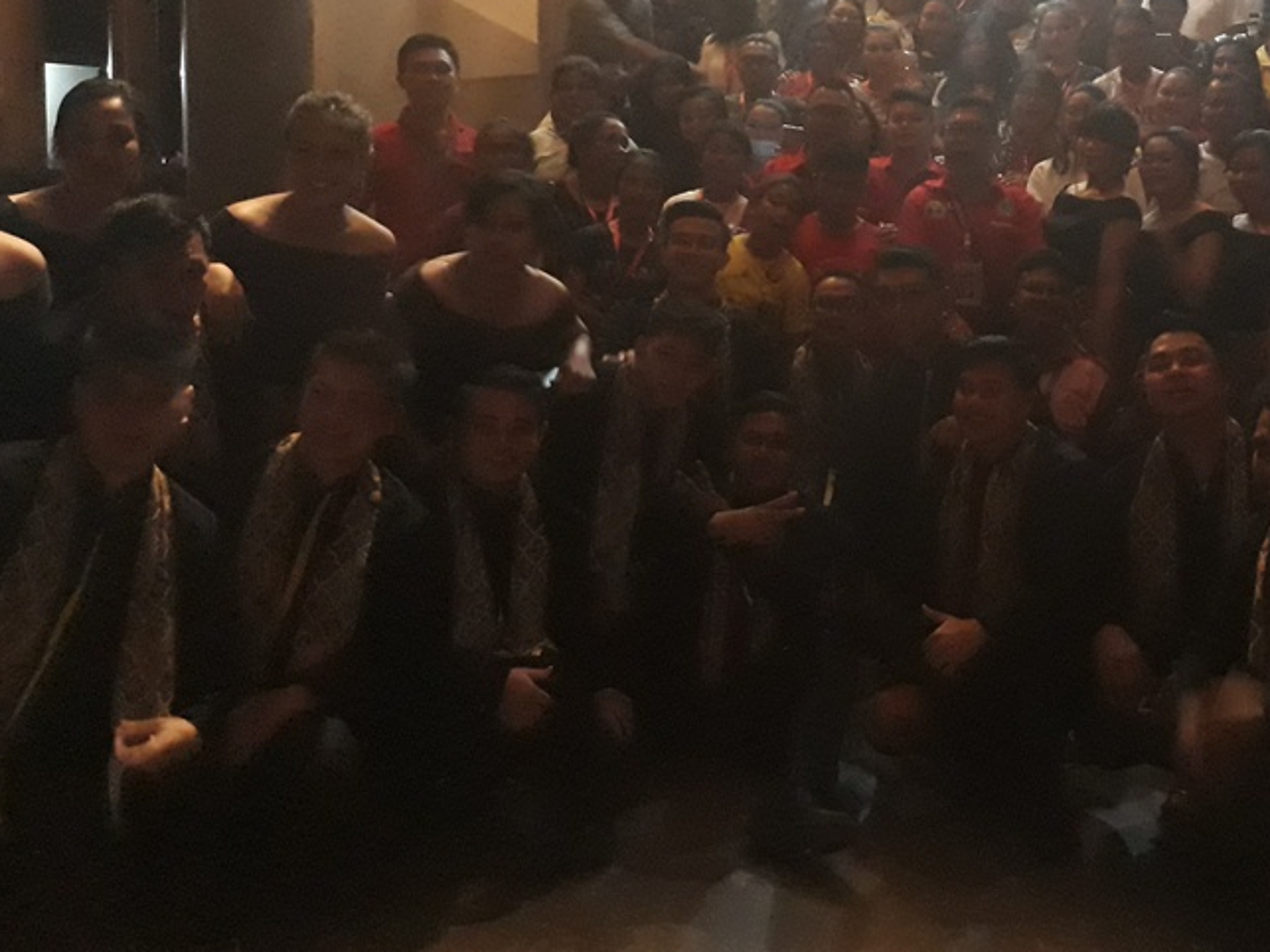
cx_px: 924
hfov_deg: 42.7
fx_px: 1577
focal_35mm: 43
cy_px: 286
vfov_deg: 33.2
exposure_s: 1/10
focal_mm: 3.6
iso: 800
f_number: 1.9
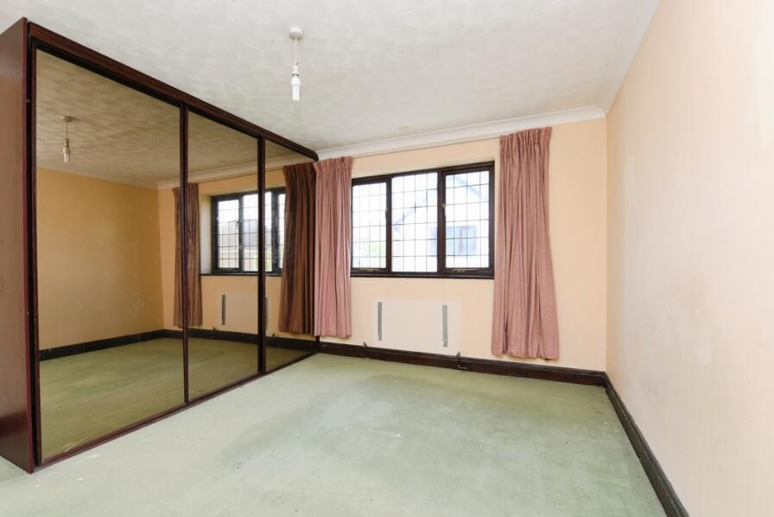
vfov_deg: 73.8
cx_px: 359
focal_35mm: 16
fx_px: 344
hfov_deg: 96.6
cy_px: 268
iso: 640
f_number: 10
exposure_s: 1/60
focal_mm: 14
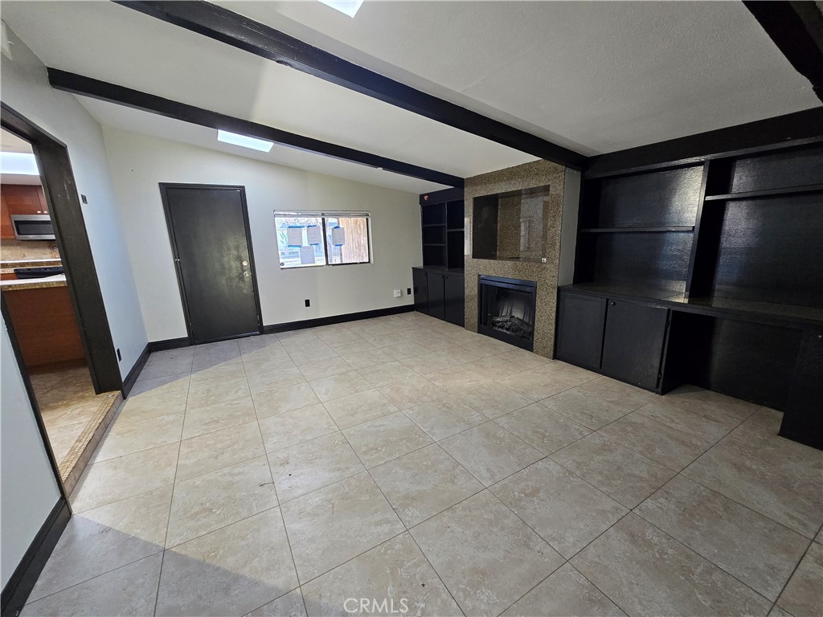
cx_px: 412
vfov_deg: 89.9
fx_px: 309
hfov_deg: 106.2
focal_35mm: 13
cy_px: 308
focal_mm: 2.2
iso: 320
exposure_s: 1/100
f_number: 2.2
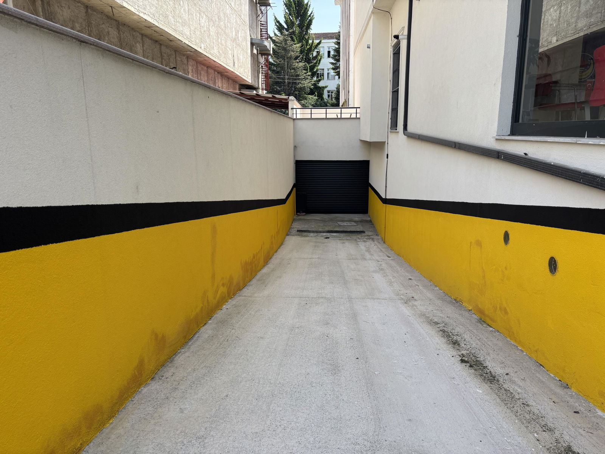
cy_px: 227
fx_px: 454
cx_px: 302
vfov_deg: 53.1
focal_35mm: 26
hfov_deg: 67.3
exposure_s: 1/707
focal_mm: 5.96
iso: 50
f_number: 1.6
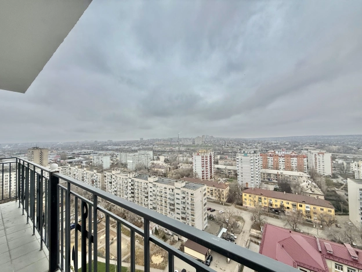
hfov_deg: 102.1
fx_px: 146
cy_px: 136
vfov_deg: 85.7
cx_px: 181
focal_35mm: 14
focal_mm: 2.22
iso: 50
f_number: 2.2
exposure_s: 1/498
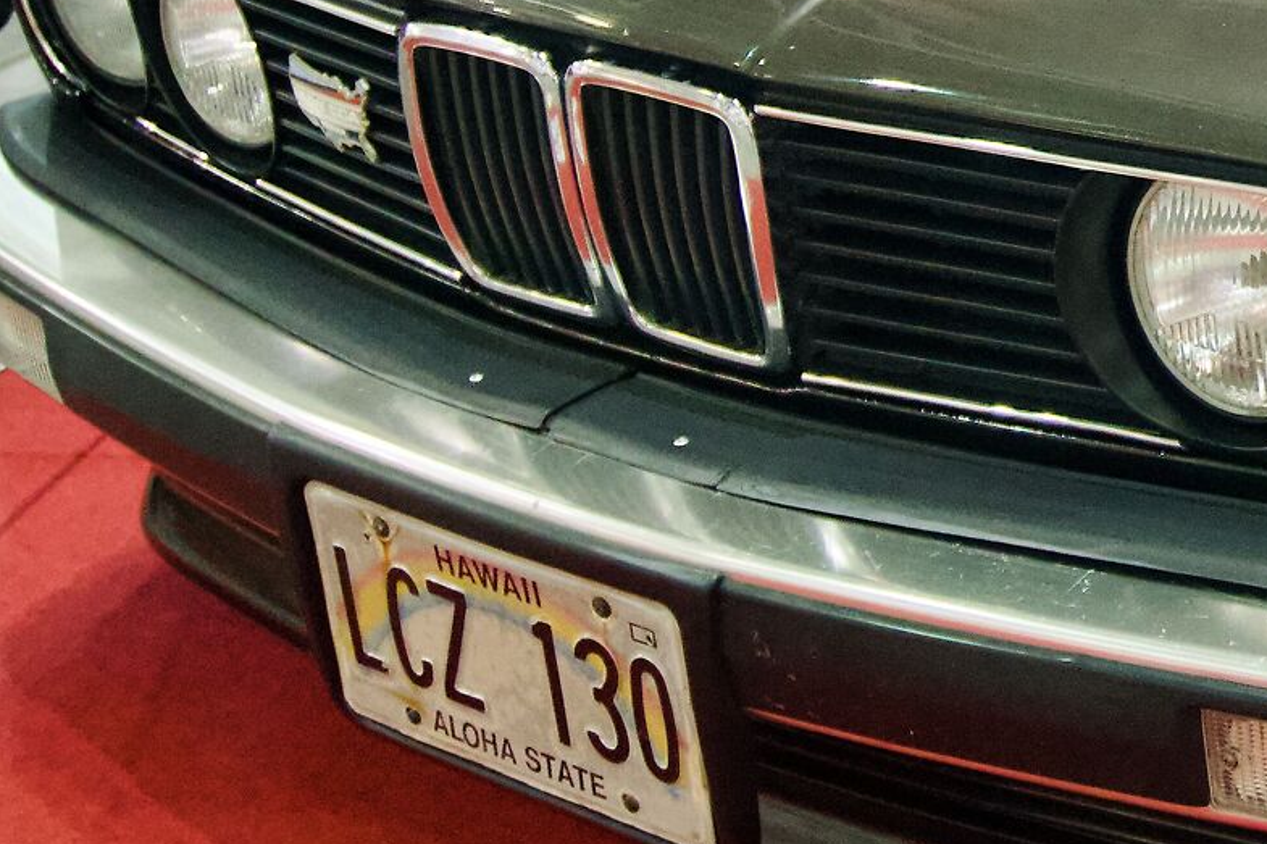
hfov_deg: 18.1
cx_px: 1624
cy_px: -77
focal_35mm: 106
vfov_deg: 12.7
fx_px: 3713
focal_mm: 23
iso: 5000
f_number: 4
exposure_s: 1/160
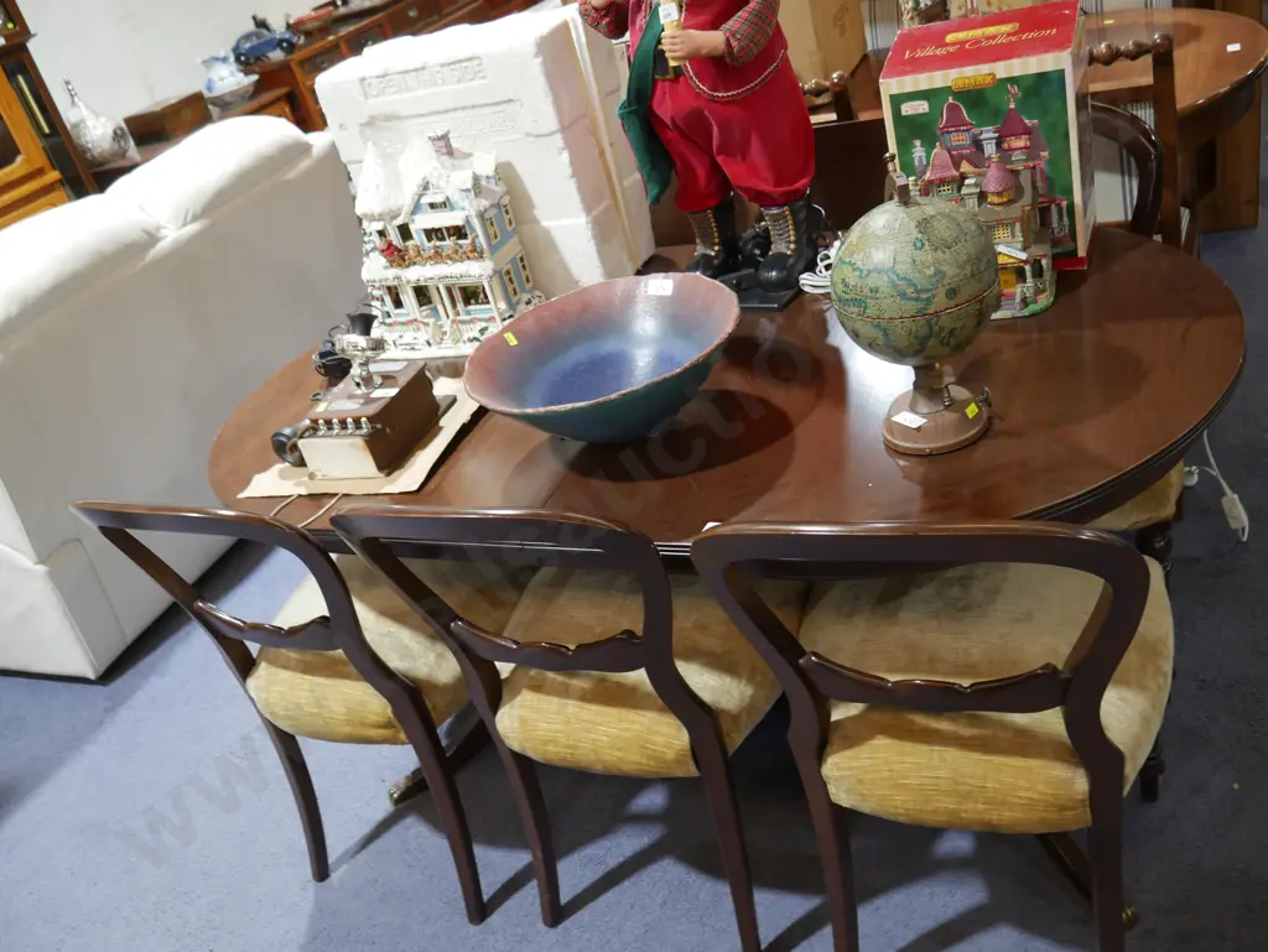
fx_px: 1099
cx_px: 634
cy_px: 476
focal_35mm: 30
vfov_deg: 46.8
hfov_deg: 59.9
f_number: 3.6
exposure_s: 1/60
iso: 500
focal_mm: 15
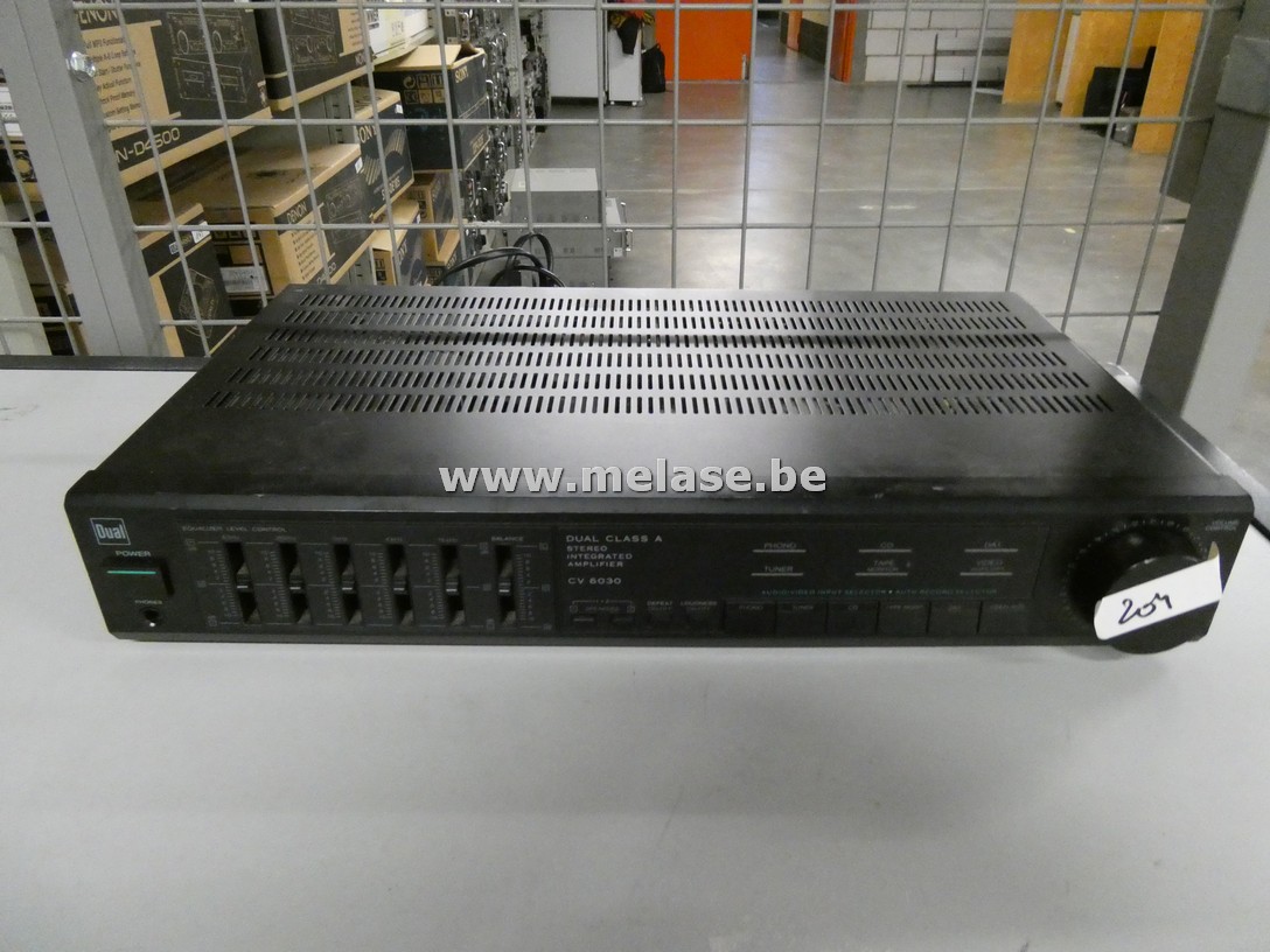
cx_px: 635
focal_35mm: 24
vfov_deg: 56.8
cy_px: 476
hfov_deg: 71.6
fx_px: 881
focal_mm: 4.3
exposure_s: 1/60
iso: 1600
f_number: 3.3
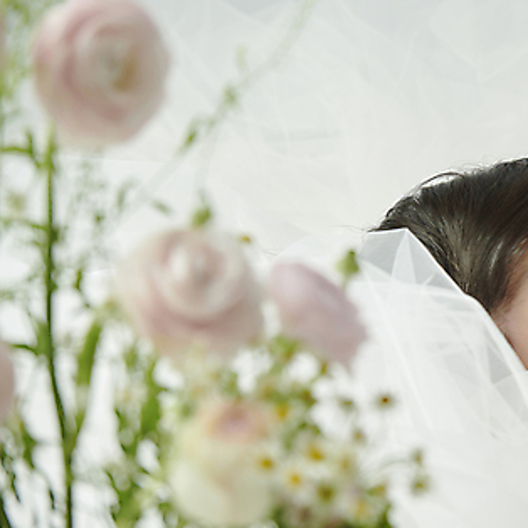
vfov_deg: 6.3
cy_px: 220
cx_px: 503
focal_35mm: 276
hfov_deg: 6.3
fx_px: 4763
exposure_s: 1/125
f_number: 5.6
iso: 64
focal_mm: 170
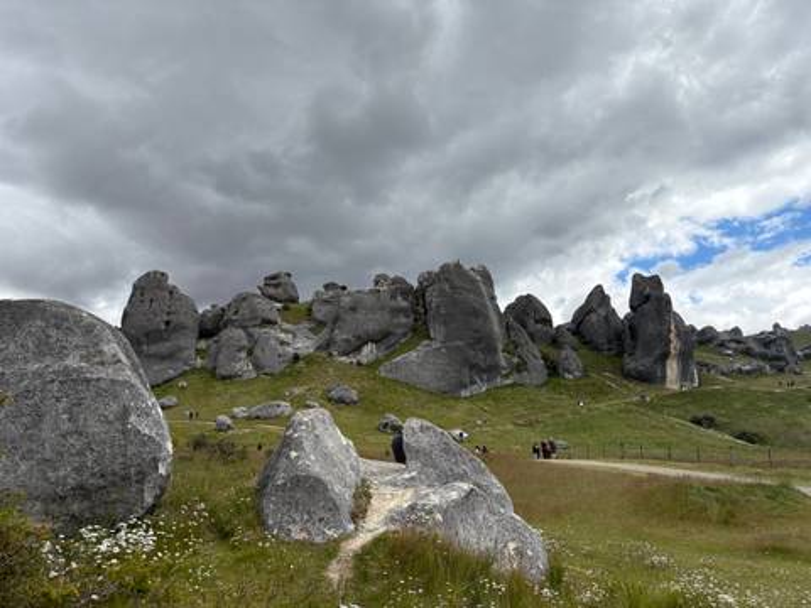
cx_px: 406
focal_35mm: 26
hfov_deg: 67.3
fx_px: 609
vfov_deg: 53.1
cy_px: 304
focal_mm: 5.96
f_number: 1.6
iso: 50
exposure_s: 1/3448
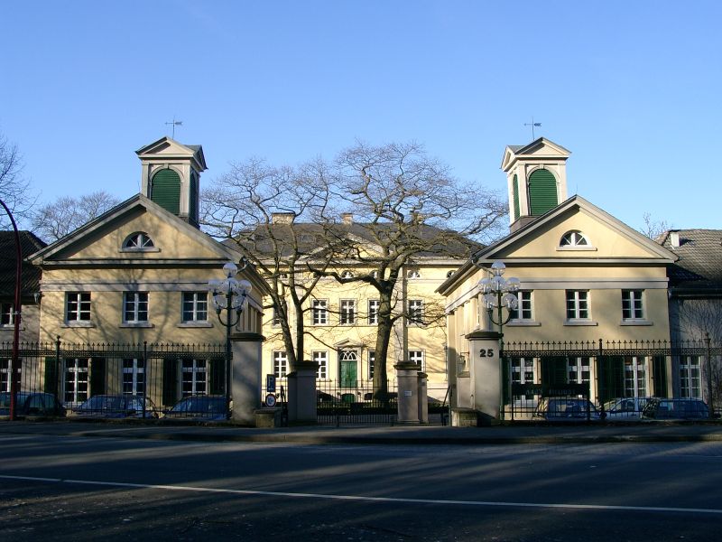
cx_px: 361
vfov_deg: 41.8
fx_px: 709
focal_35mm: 34
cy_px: 271
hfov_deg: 54.0
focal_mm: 7.13
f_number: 4
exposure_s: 1/362
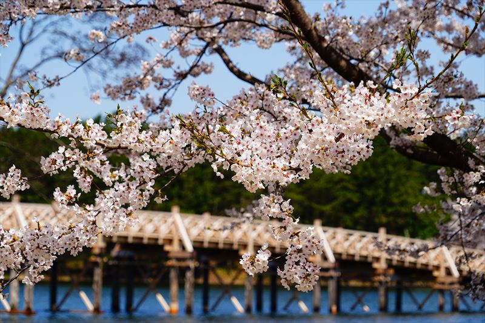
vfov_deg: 9.4
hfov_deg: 14.1
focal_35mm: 146
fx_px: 1966
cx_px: 242
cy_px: 162
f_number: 8
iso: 125
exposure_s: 1/350
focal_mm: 146
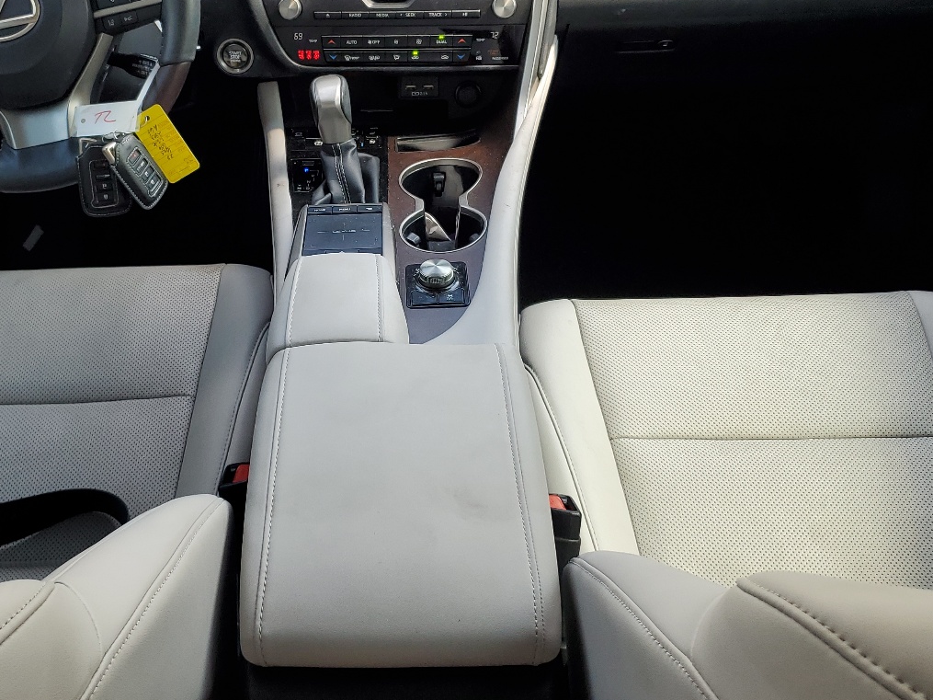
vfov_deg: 35.0
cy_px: 265
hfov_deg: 45.4
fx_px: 1105
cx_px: 353
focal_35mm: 41
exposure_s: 1/172
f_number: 1.5
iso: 50
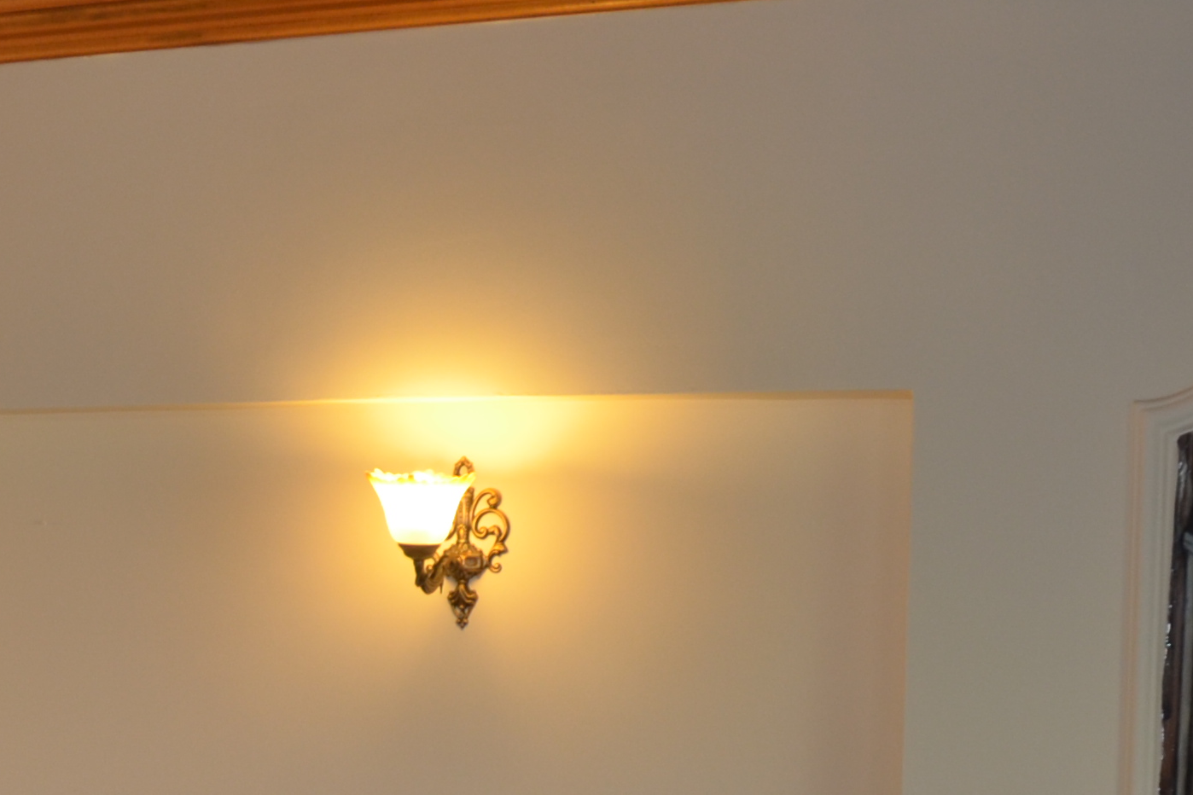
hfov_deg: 20.3
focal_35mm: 95
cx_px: -190
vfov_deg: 14.0
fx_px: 3148
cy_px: 925
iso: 250
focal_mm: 18
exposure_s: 1/30
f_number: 3.5
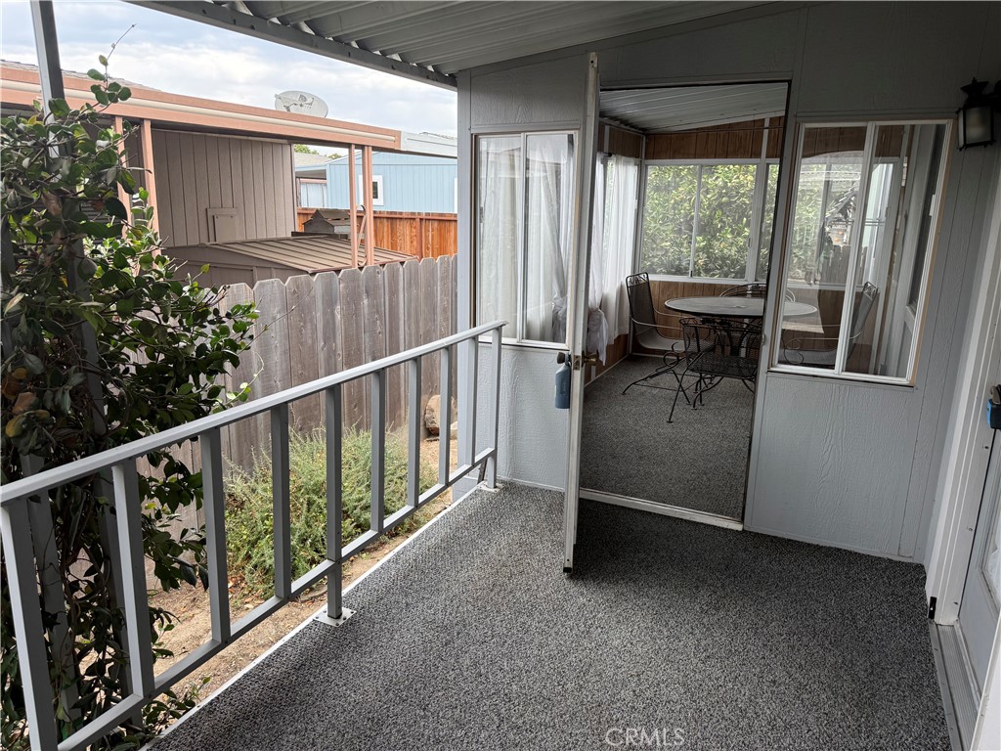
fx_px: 694
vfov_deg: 56.8
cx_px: 500
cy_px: 376
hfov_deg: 71.6
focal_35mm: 24
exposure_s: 1/222
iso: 100
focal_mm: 6.76
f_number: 1.78
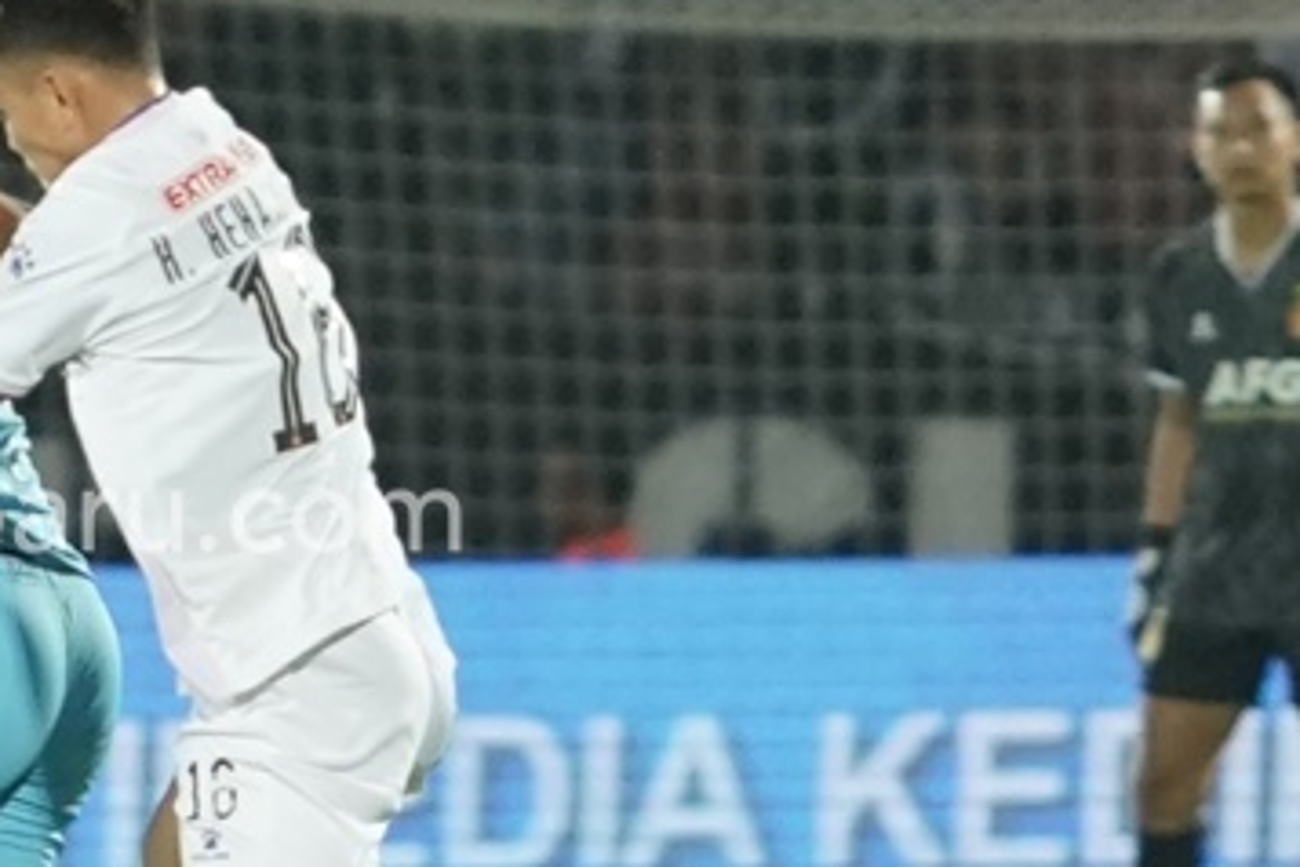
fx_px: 30331
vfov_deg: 1.6
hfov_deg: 2.5
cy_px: 517
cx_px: -280
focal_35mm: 840
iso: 1250
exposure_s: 1/400
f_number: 2.8
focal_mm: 200
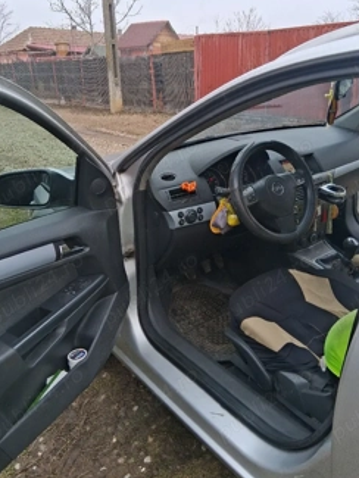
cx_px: 180
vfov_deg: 56.4
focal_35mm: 32
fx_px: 442
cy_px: 193
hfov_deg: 44.2
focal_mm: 3.98
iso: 25
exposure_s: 1/100
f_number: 1.8
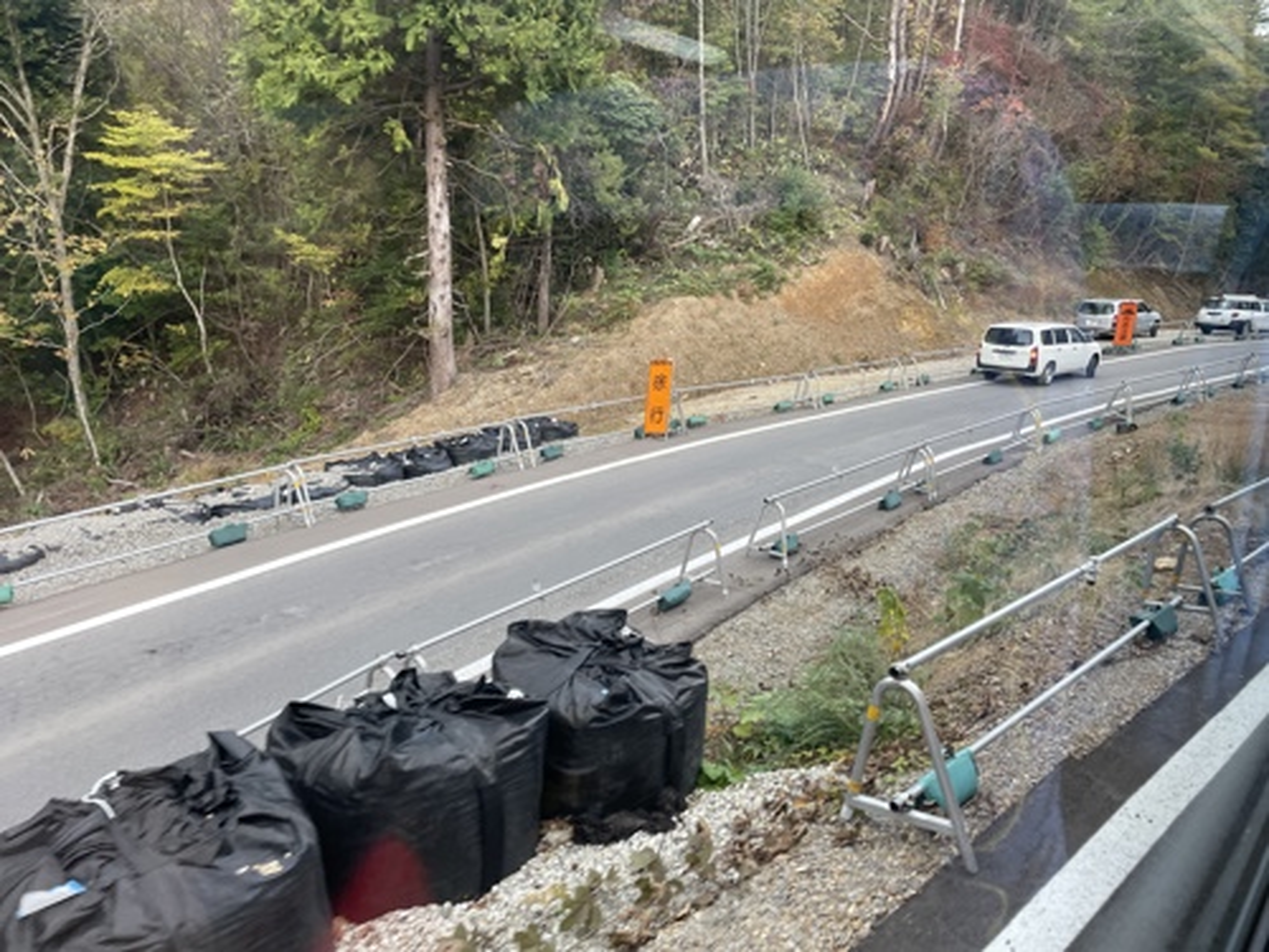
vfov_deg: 53.1
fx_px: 953
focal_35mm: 26
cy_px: 476
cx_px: 634
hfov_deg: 67.3
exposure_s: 1/134
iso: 32
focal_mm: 4.2
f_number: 1.6
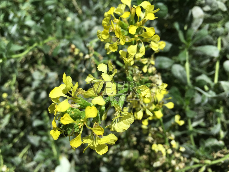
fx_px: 205
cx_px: 114
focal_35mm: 31
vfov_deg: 45.4
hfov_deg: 58.3
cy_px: 92
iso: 25
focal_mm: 4.15
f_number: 2.2
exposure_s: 1/2024
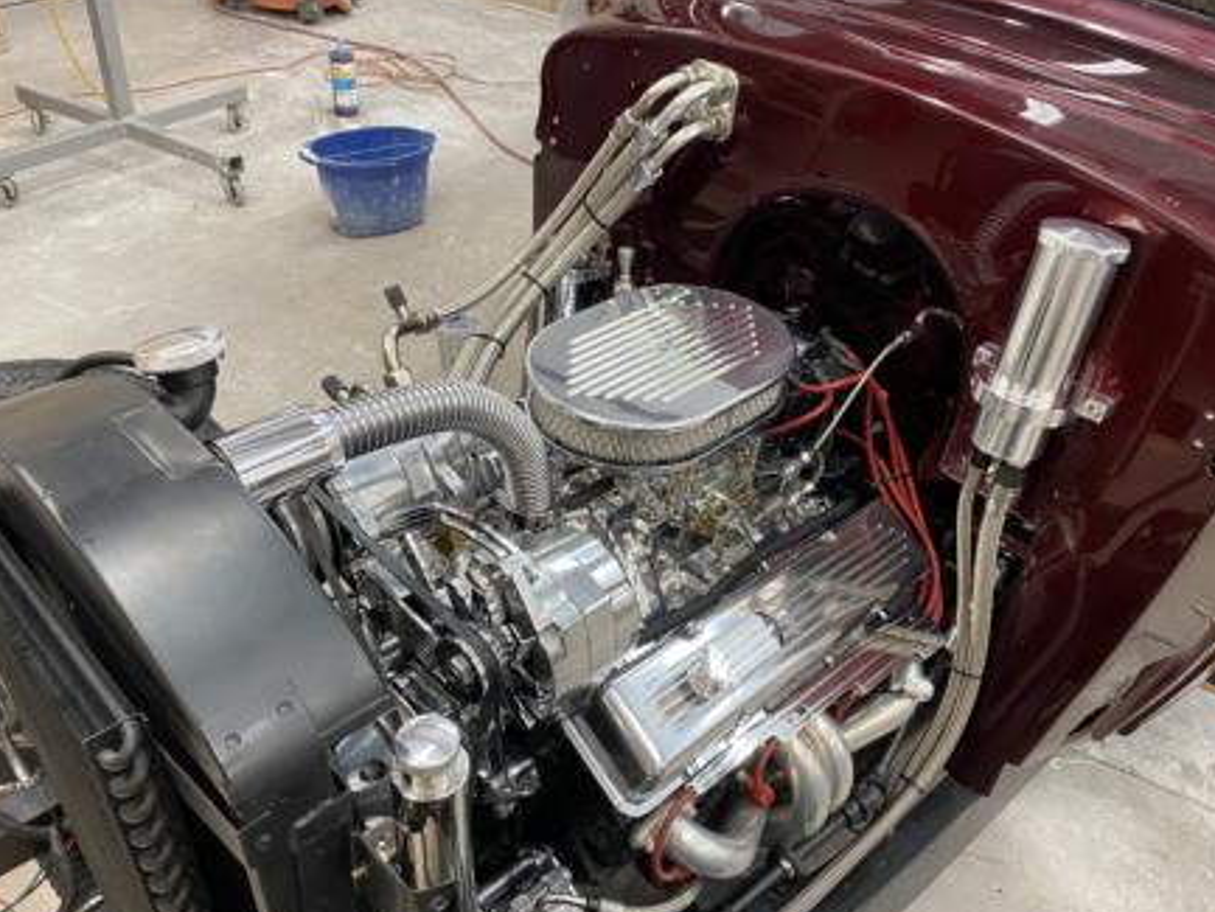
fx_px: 1053
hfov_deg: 59.9
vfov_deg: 46.8
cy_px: 492
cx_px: 648
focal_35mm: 30
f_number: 1.8
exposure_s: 1/60
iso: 125
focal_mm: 4.25
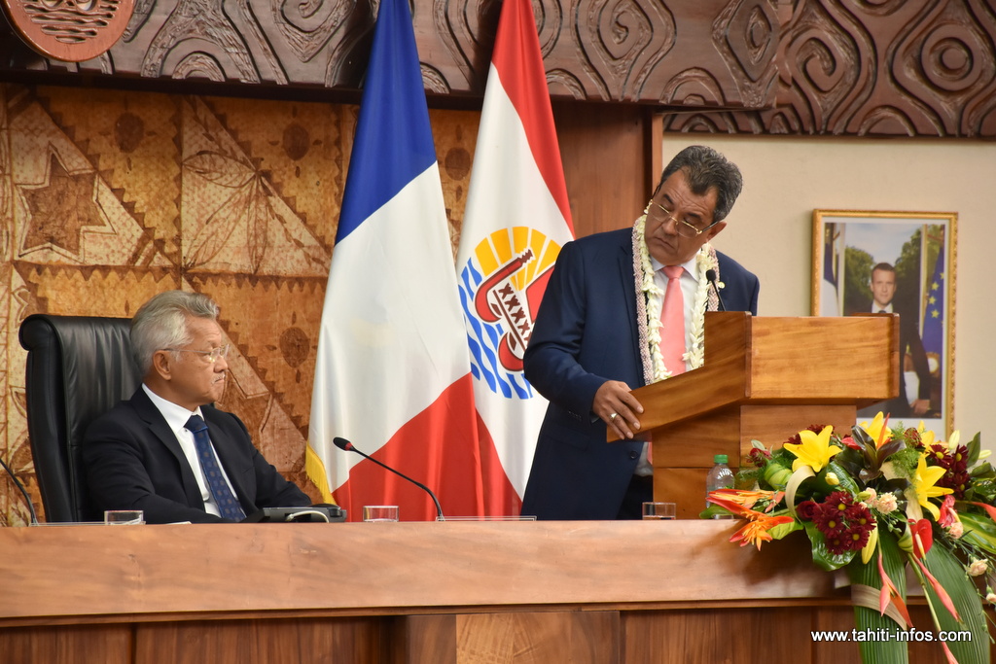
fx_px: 5810
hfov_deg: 9.8
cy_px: 332
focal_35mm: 210
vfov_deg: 6.5
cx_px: 498
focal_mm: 140
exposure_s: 1/100
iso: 1000
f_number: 5.6
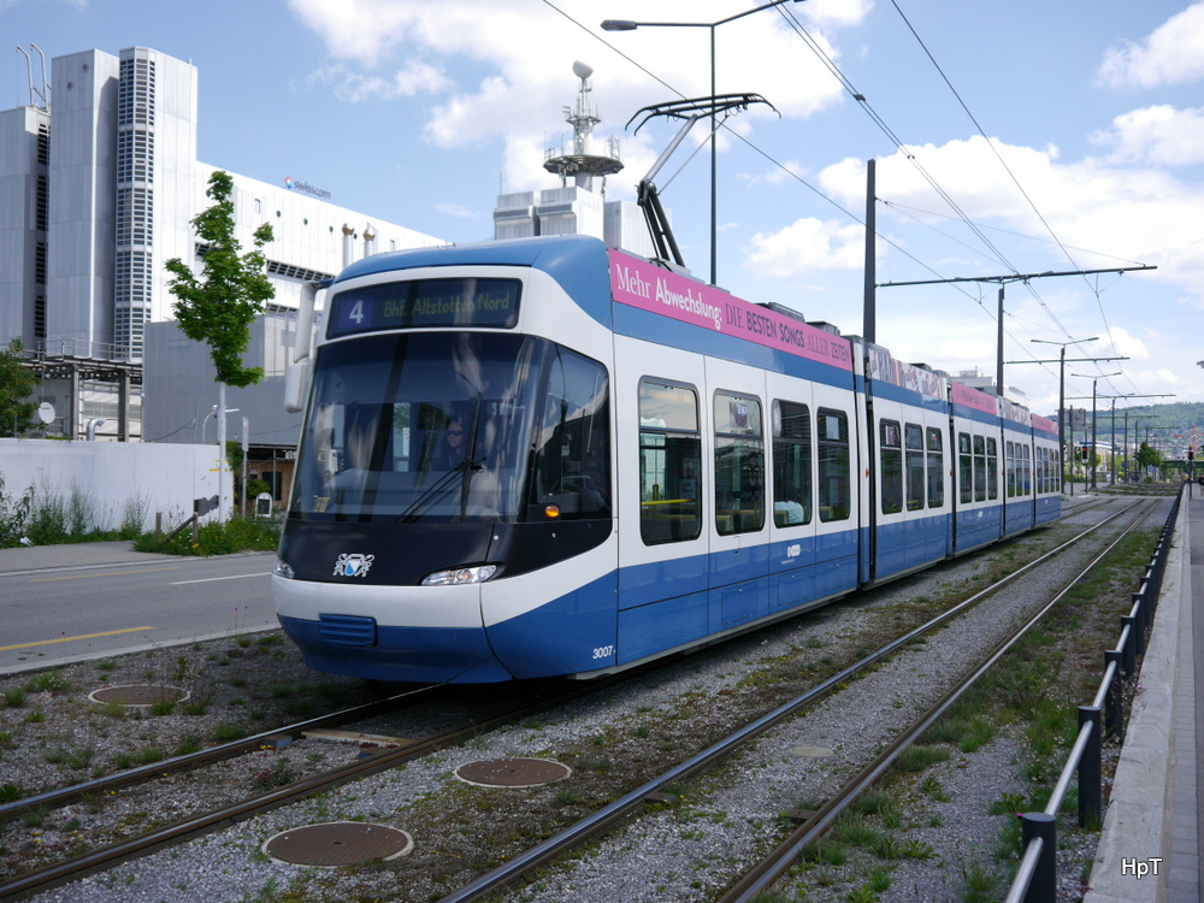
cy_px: 452
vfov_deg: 39.7
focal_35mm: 36
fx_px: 1252
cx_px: 602
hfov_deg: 51.4
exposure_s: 1/1000
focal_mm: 18
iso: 160
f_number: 4
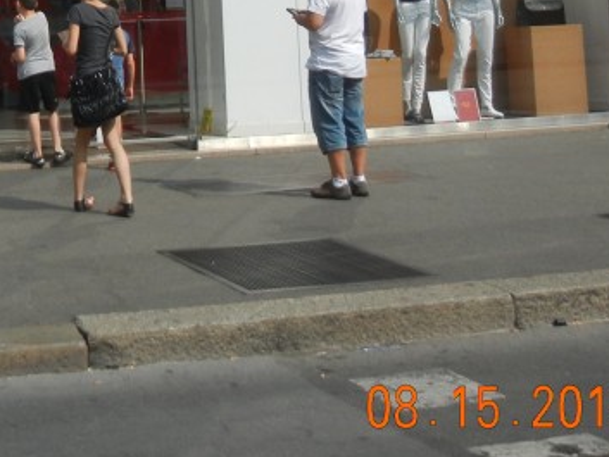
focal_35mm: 87
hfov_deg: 21.8
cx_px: 26
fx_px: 1531
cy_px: -117
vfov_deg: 16.2
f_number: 7
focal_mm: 5.4
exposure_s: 1/483
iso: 160
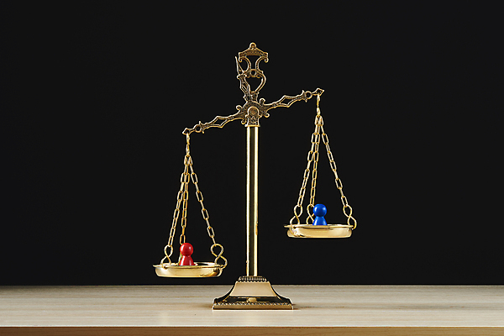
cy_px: 168
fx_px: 1470
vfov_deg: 13.0
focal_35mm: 105
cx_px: 252
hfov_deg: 19.5
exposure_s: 1/125
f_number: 29
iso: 100
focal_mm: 105
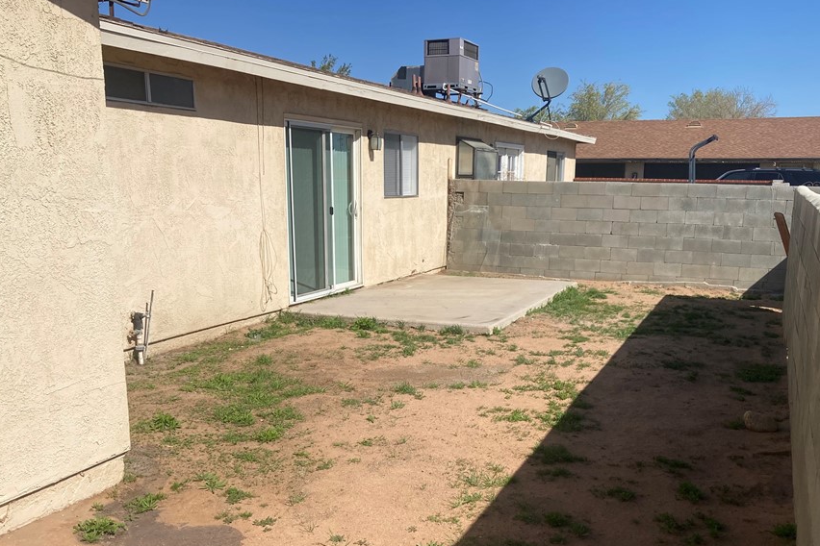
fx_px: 797
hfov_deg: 54.4
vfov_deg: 37.5
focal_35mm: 35
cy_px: 354
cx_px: 437
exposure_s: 1/3690
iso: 20
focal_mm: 3.99
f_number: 1.8
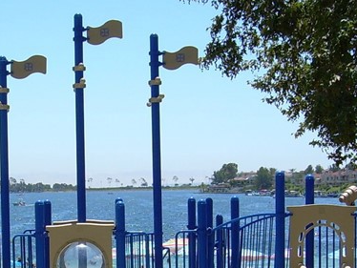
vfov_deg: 14.1
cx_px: 105
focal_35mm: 104
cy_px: 259
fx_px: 1073
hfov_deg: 18.8
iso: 50
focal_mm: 6.3
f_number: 4.6
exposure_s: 1/458
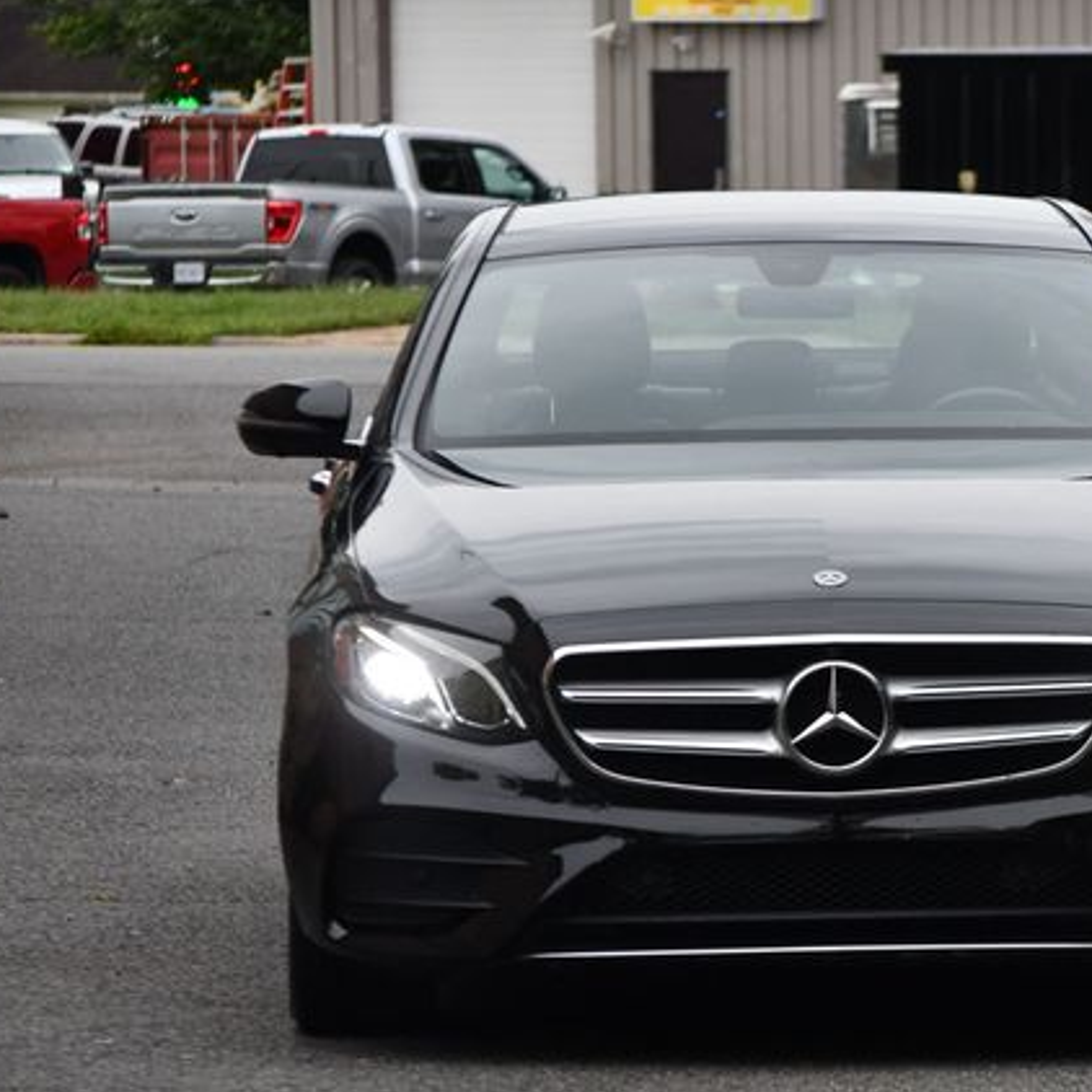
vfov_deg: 7.8
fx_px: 7995
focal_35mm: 224
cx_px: 792
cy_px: 546
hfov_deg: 7.8
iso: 500
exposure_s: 1/250
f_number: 4.8
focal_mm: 116
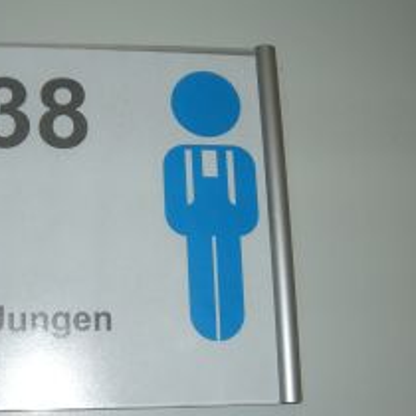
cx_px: 149
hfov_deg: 26.8
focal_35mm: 64
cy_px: 254
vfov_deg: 26.8
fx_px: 870
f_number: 2.7
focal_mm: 6.2
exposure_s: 1/60
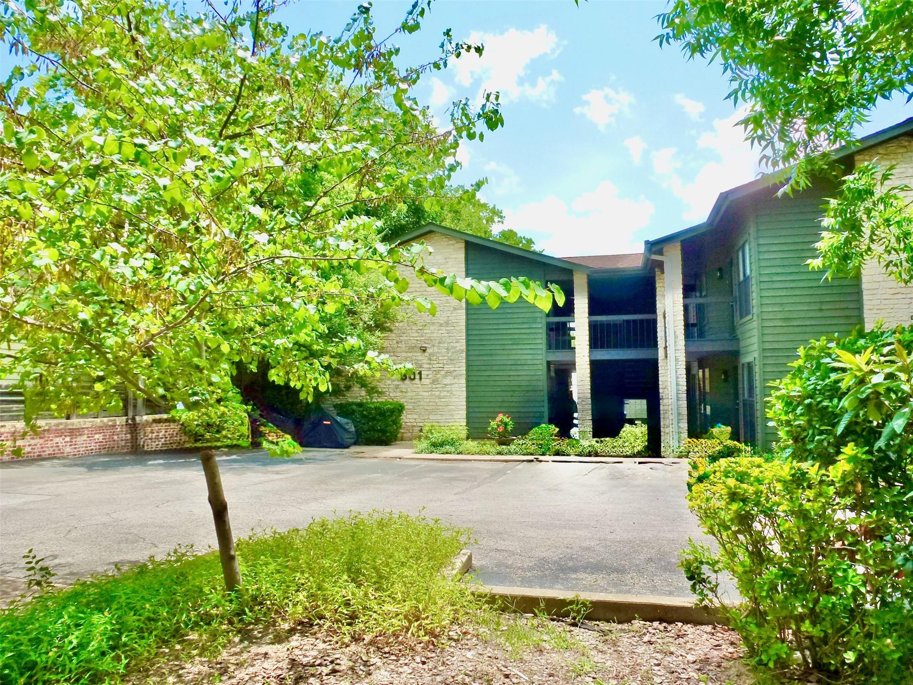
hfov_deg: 71.6
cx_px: 456
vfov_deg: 56.8
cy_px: 342
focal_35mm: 24
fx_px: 633
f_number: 4
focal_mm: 4.3
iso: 250
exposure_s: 1/640
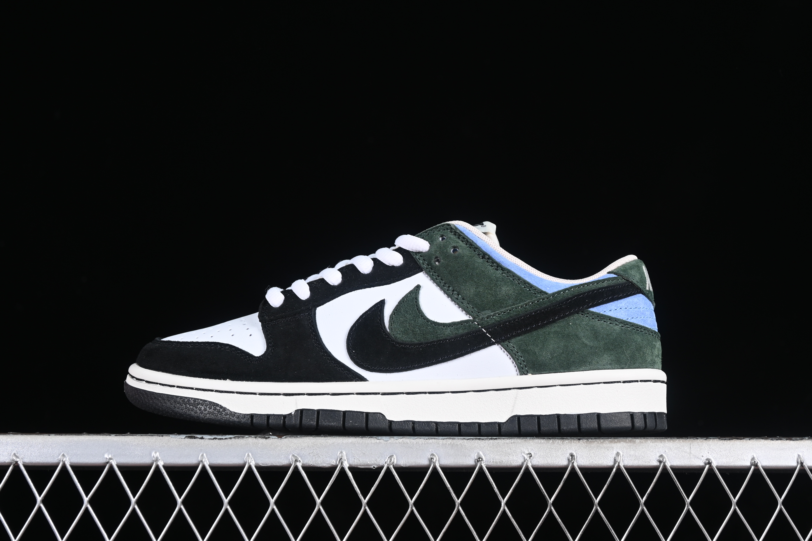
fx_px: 1692
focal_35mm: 75
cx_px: 406
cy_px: 270
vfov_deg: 18.2
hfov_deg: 27.0
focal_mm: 50
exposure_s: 1/60
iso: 160
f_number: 6.3
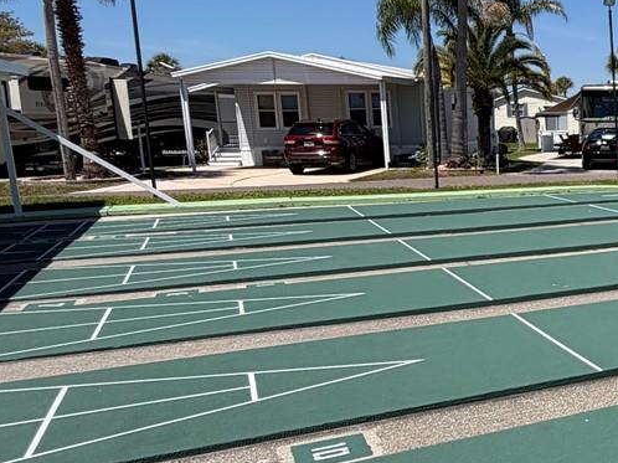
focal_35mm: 45
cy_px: 236
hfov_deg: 33.1
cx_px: 769
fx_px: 803
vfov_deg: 32.2
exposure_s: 1/1339
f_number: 2.2
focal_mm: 2.22
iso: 20
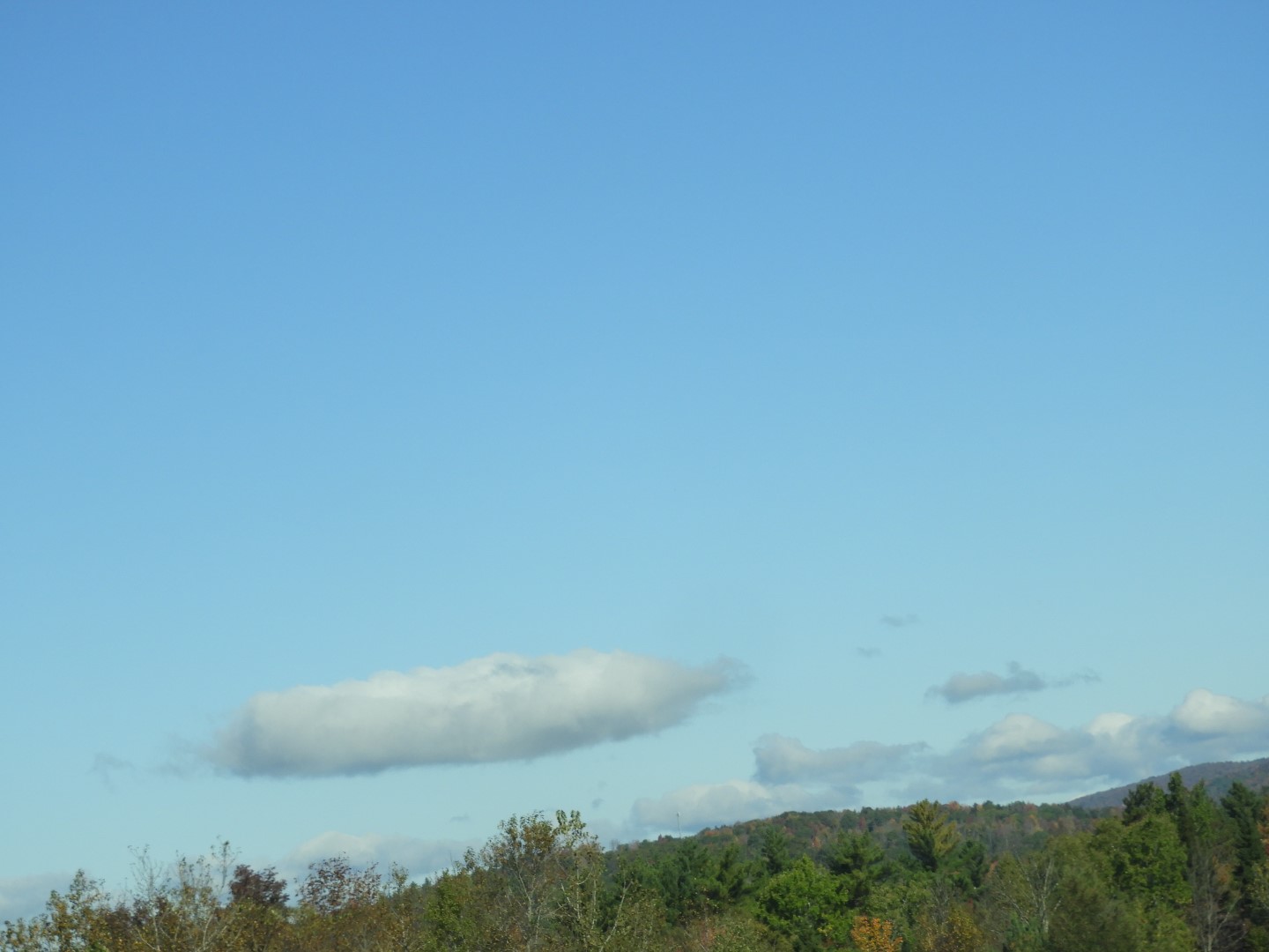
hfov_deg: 15.8
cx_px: 634
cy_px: 476
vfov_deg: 11.9
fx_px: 4582
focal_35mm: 125
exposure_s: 1/640
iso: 100
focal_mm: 22.4
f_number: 5
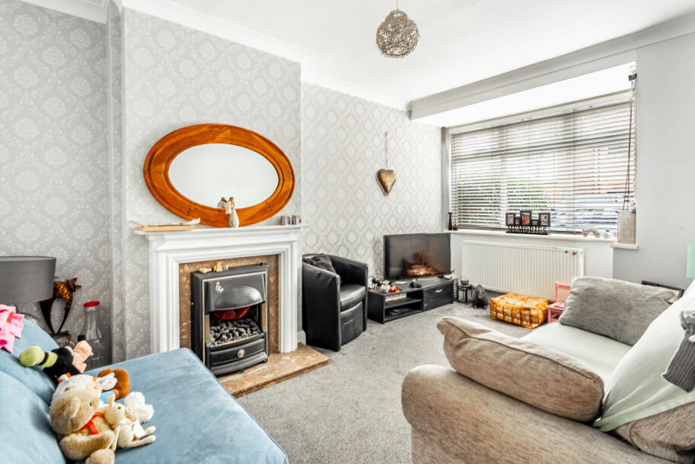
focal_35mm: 18
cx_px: 366
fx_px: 348
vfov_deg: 67.4
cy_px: 214
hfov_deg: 89.9
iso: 200
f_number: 8
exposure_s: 1/10
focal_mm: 16
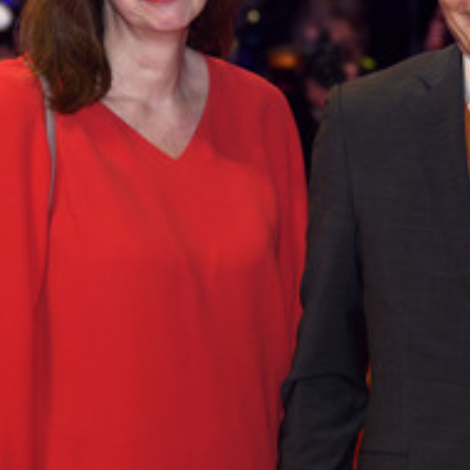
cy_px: 146
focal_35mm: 141
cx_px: 308
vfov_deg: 12.4
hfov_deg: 12.4
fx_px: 2166
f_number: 3.5
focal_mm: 70
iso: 800
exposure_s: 1/640
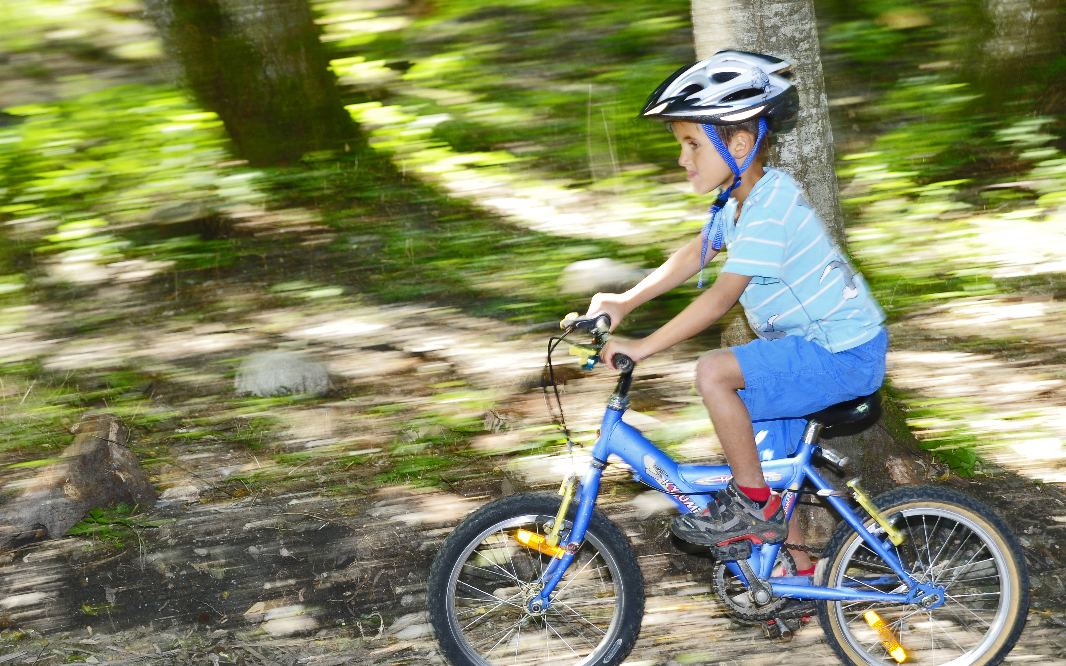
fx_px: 3108
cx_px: 533
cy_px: 352
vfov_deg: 12.2
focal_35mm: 107
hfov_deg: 19.5
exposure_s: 1/40
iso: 200
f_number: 5
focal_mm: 70
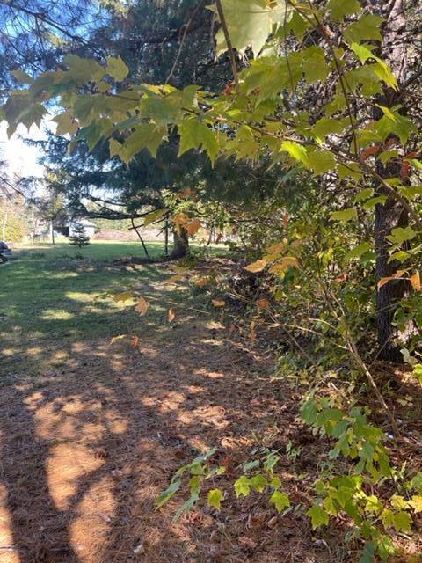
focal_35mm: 26
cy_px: 282
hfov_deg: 53.1
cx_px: 211
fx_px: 423
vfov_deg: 67.3
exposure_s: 1/142
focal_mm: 5.1
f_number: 1.6
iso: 32
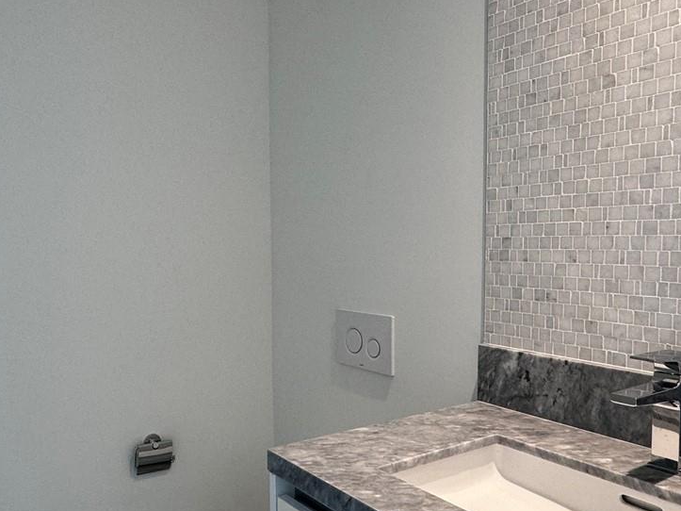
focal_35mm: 31
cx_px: 278
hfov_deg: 58.0
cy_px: 275
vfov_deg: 45.4
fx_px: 610
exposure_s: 1/120
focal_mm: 2.22
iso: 160
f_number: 2.2
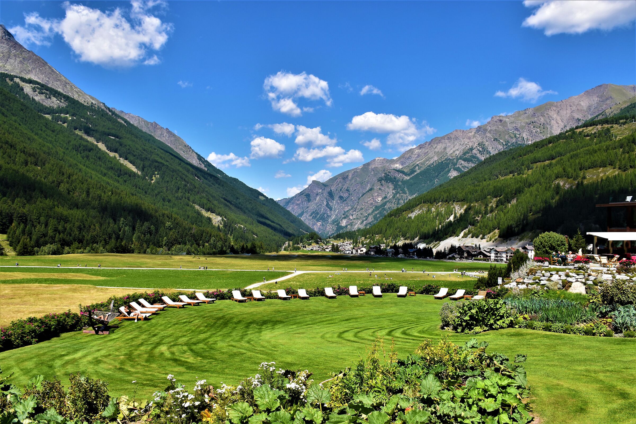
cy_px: 212
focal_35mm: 27
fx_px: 477
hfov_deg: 67.4
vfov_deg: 47.9
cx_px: 318
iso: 200
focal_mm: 18
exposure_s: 1/400
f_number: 10
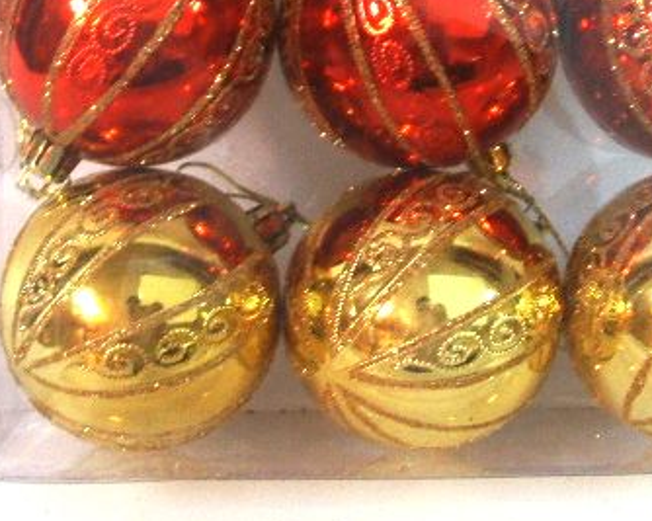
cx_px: 394
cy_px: 174
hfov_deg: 26.0
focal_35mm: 73
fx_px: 1408
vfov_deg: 20.9
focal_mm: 6.6
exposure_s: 1/15
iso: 150
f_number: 3.5
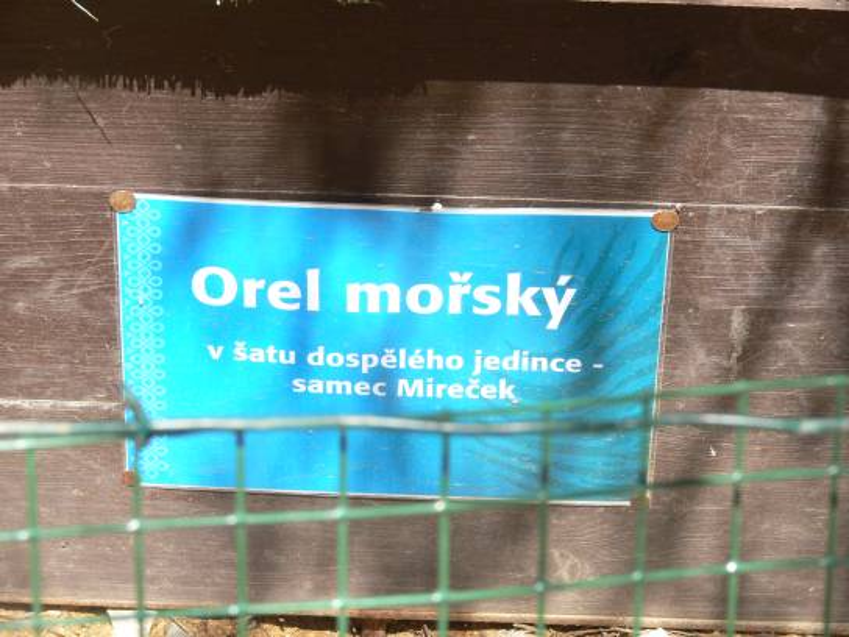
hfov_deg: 14.1
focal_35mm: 140
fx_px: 3434
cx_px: 424
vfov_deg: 10.6
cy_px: 318
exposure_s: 1/160
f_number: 5.6
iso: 100
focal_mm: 29.6
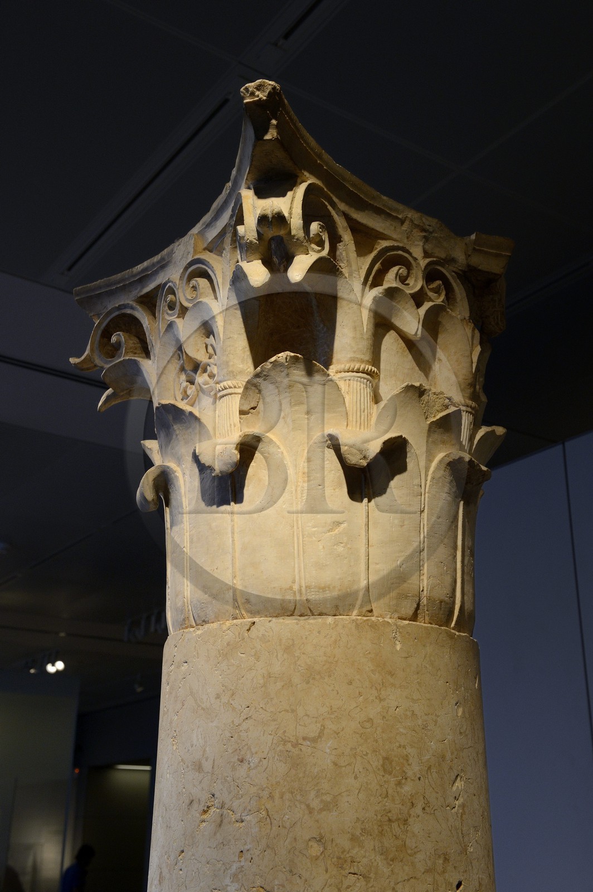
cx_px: 296
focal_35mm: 42
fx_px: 1039
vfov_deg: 46.4
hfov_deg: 31.8
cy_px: 446
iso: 1600
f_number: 7.1
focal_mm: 42
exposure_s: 1/125
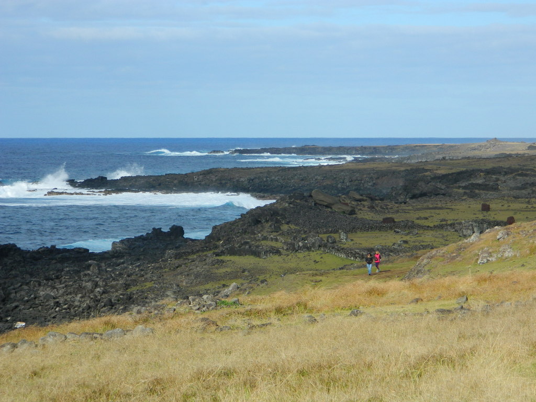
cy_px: 201
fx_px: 2323
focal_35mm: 150
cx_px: 268
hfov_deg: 13.2
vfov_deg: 9.9
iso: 80
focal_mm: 27
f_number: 4.9
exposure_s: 1/500
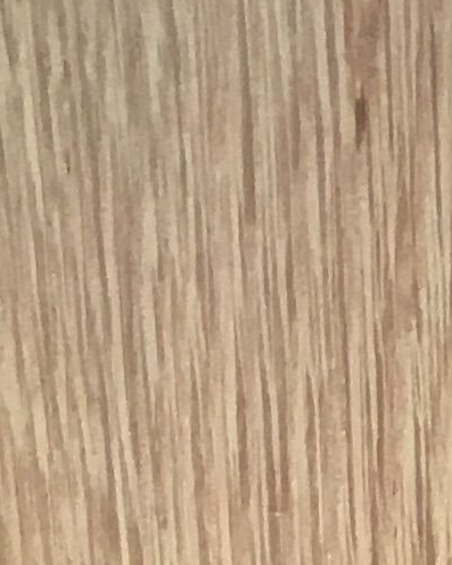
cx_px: 1528
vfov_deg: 8.4
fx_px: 3845
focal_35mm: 230
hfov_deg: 6.0
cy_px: 424
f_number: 2.2
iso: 40
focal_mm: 4.15
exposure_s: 1/33
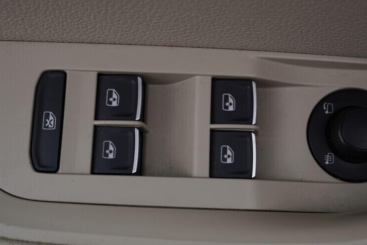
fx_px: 510
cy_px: 110
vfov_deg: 27.0
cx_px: 205
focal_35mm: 50
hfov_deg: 39.5
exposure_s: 1/60
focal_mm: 24
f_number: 4
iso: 125
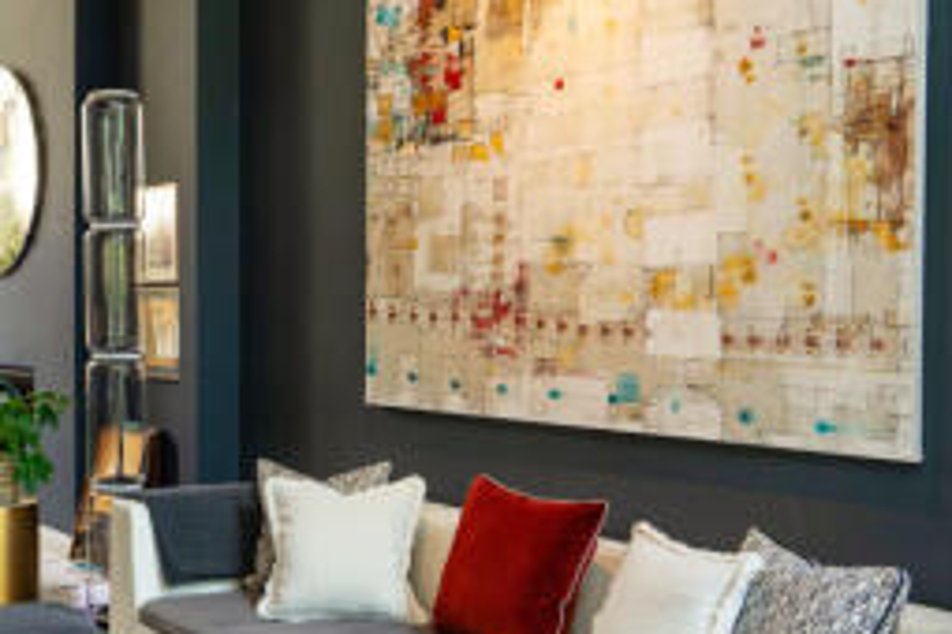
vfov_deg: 32.6
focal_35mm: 41
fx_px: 1084
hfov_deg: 44.2
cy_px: 319
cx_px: 142
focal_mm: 22
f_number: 8
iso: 400
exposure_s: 1/13
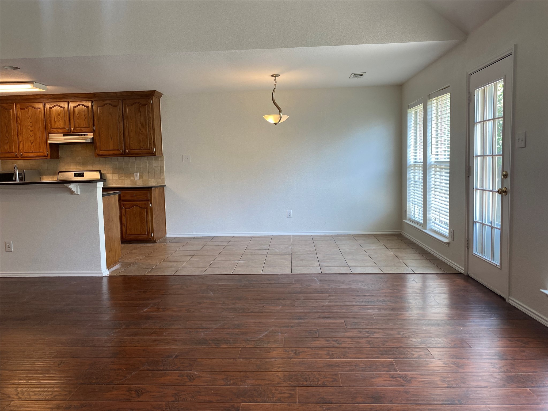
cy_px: 206
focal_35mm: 26
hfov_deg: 67.3
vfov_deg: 53.1
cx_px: 274
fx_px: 412
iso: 80
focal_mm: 4.25
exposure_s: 1/120
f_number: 1.8
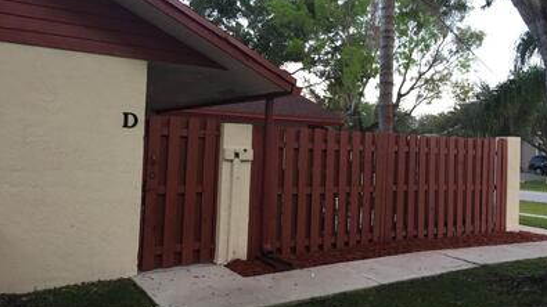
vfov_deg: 36.6
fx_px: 464
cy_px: 134
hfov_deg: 61.0
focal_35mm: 32
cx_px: 276
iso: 50
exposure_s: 1/120
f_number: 2.2
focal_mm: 4.15
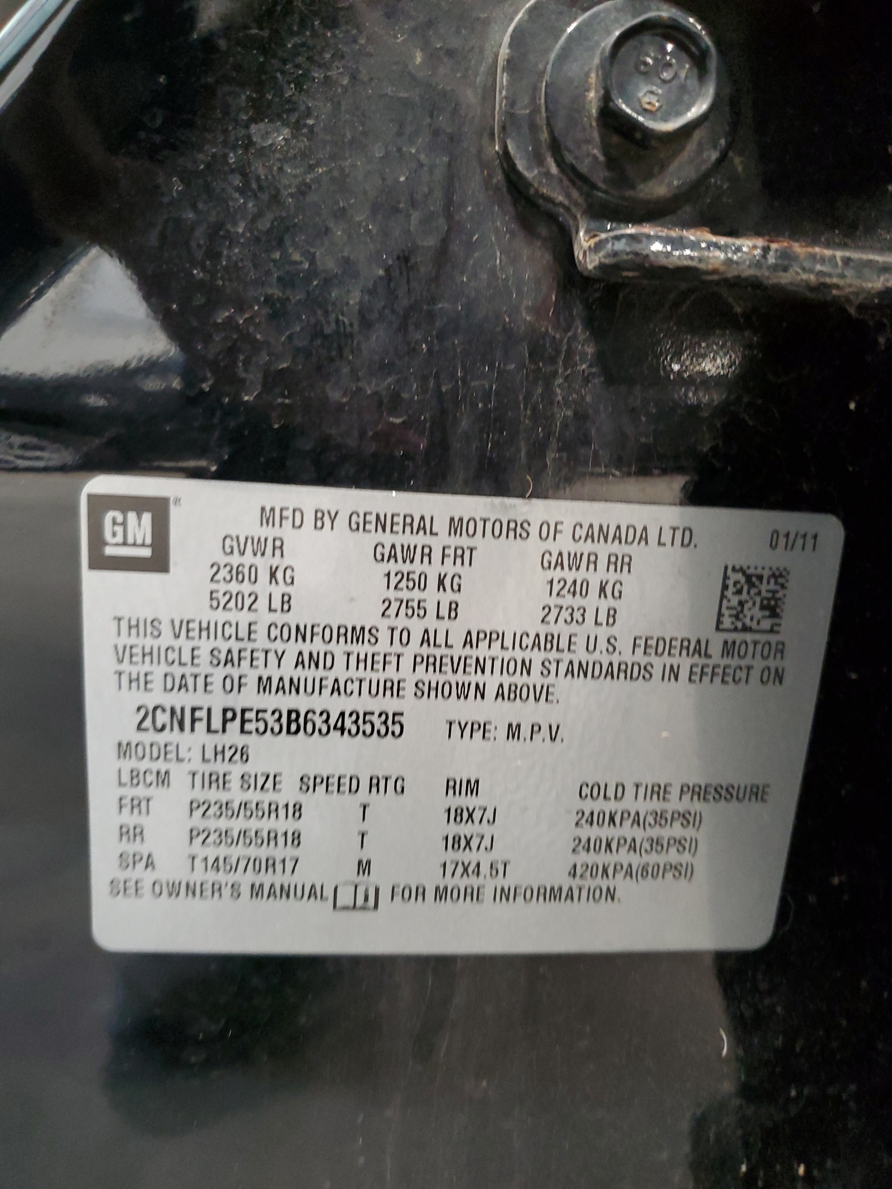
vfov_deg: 67.3
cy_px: 594
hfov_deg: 53.1
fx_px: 893
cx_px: 446
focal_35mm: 26
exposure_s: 1/30
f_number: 1.5
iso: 283
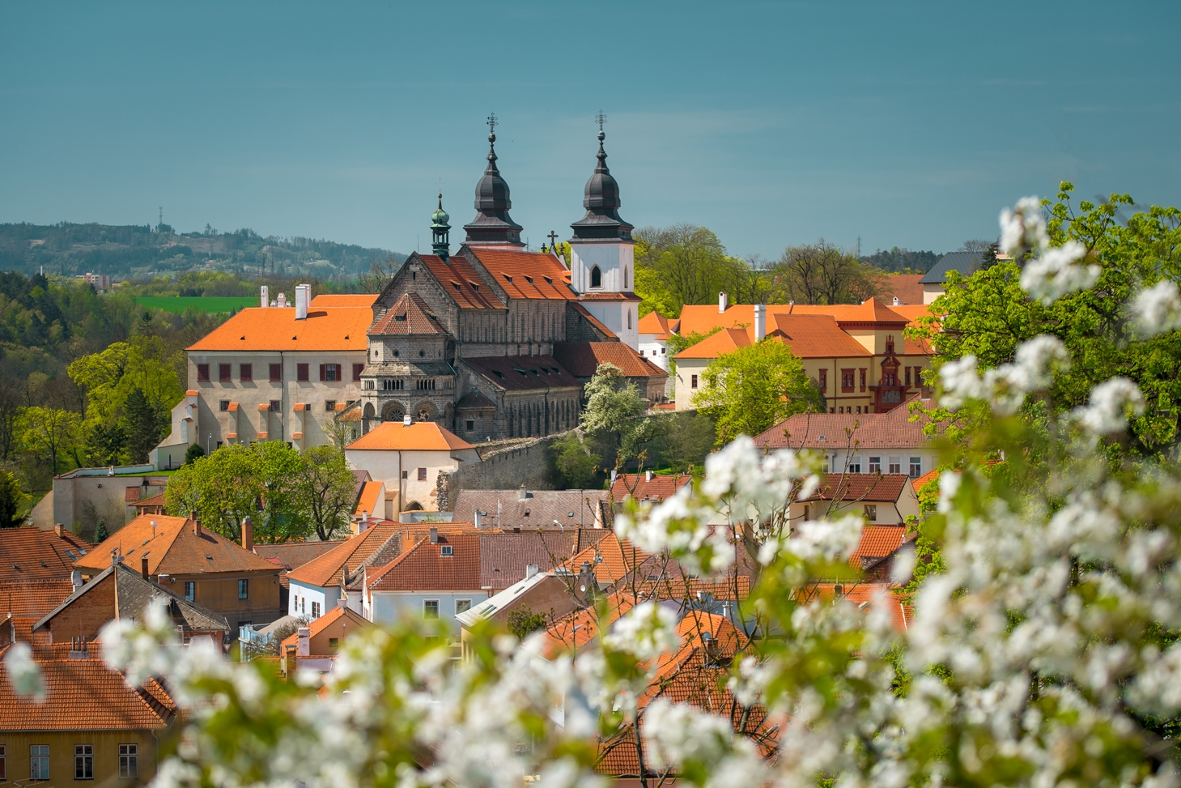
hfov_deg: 19.5
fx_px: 3445
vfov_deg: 13.0
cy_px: 394
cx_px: 590
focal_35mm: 105
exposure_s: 1/500
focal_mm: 105
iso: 200
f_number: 5.6
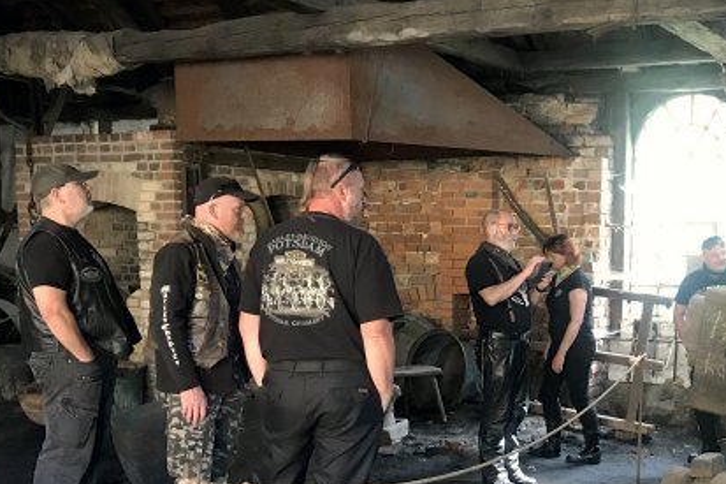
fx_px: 947
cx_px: 565
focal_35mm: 47
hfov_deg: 40.5
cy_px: 366
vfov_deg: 28.2
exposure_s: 1/17
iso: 100
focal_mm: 3.99
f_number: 1.8
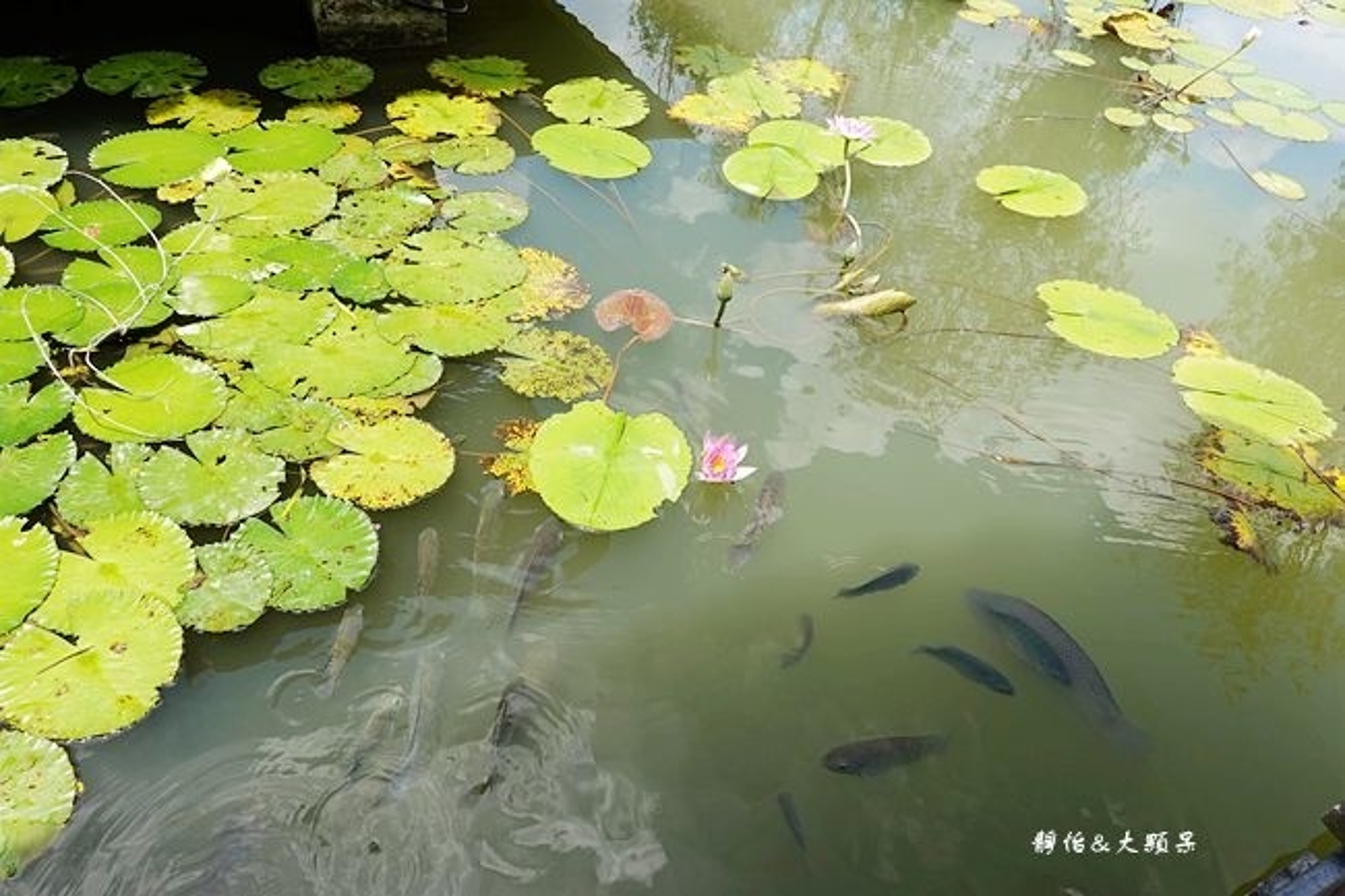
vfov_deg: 53.1
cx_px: 672
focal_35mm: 24
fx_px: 896
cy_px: 448
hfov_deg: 73.8
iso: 125
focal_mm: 9
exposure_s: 1/400
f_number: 4
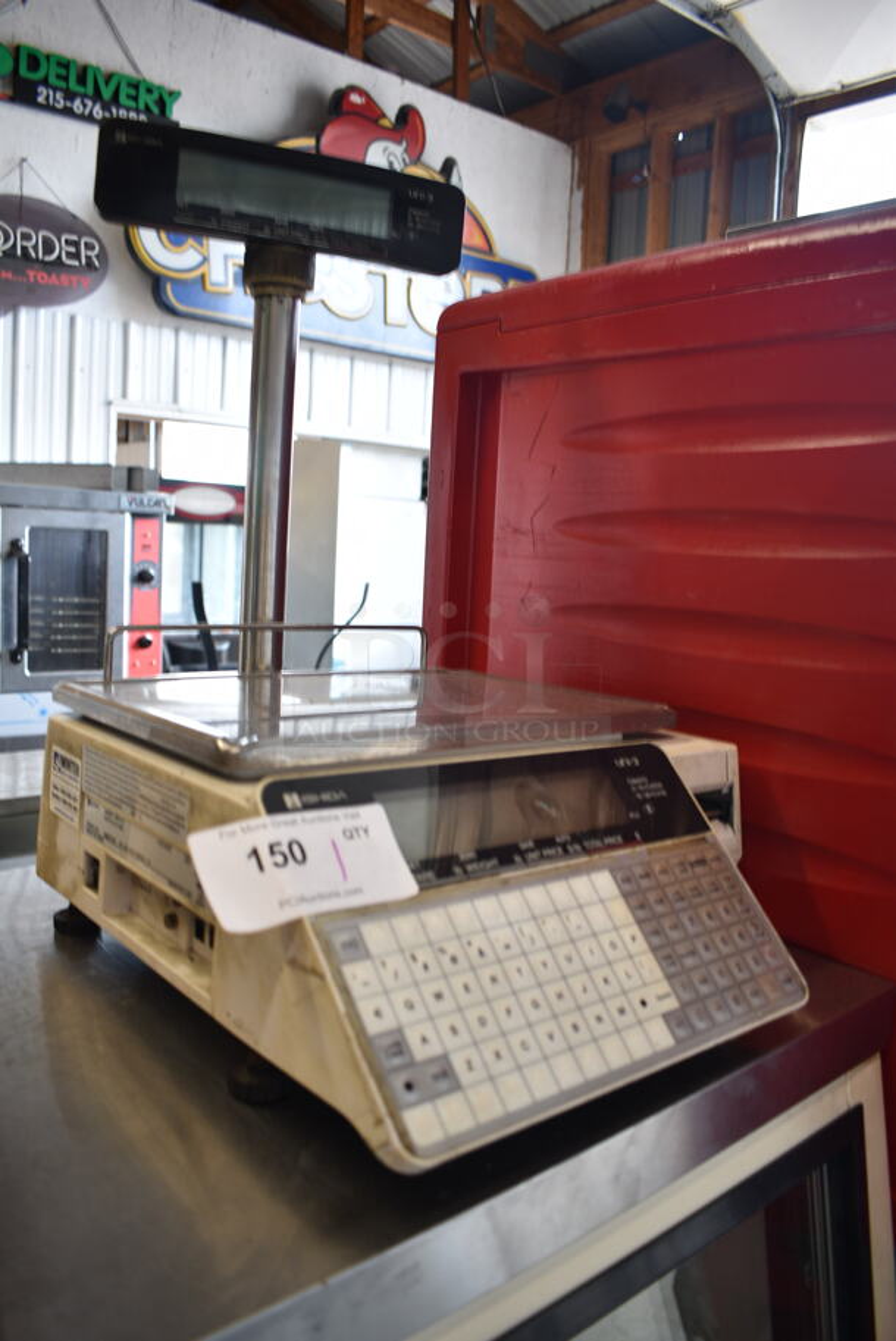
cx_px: 448
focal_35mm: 27
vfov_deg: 67.3
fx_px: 1006
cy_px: 670
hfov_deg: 48.0
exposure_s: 1/30
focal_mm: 18
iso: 180
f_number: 3.5
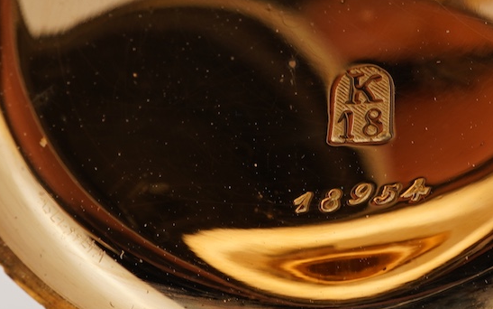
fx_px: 1774
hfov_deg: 15.7
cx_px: 418
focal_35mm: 132
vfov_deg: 9.9
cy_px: 51
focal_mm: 30
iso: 160
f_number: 22
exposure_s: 1/160
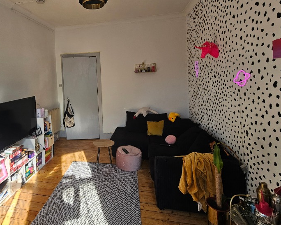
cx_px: 93
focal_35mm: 19
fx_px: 158
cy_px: 87
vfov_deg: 69.9
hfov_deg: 80.5
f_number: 2.2
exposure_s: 1/219
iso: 80
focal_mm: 2.2
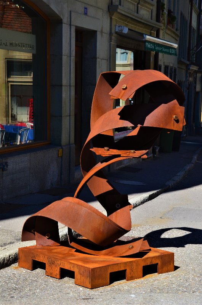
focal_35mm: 87
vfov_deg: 23.4
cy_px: 152
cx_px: 101
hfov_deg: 15.6
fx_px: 735
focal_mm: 58
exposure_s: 1/160
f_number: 9
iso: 320
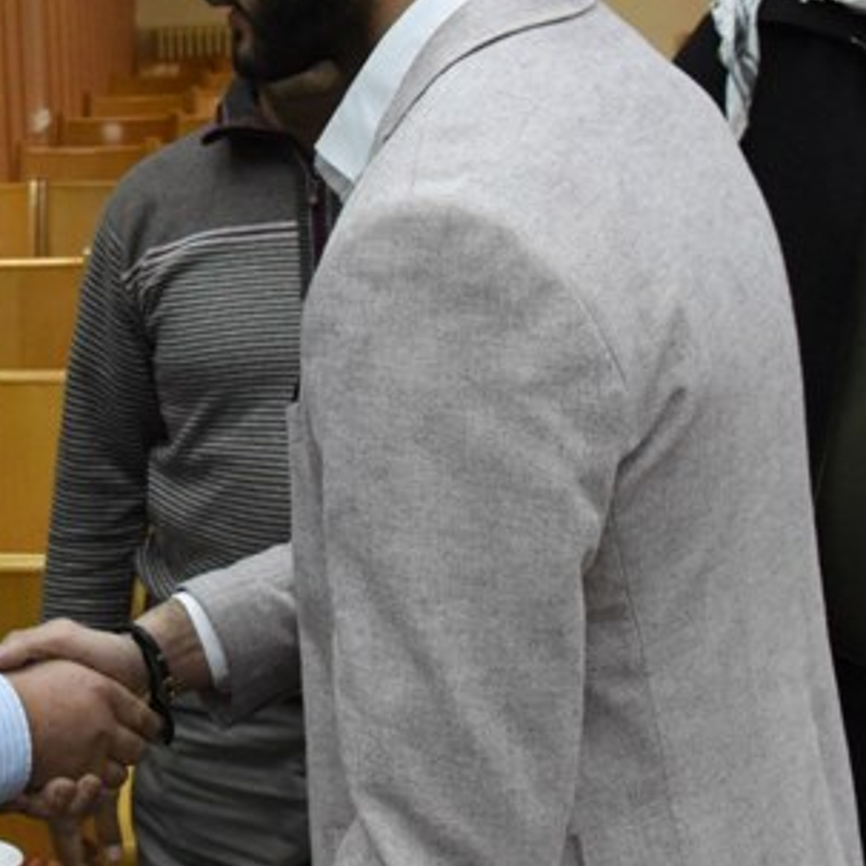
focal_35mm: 69
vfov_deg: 24.7
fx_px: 1953
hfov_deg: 23.5
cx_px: -89
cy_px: 224
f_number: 7.1
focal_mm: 24
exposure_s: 1/200
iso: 6400
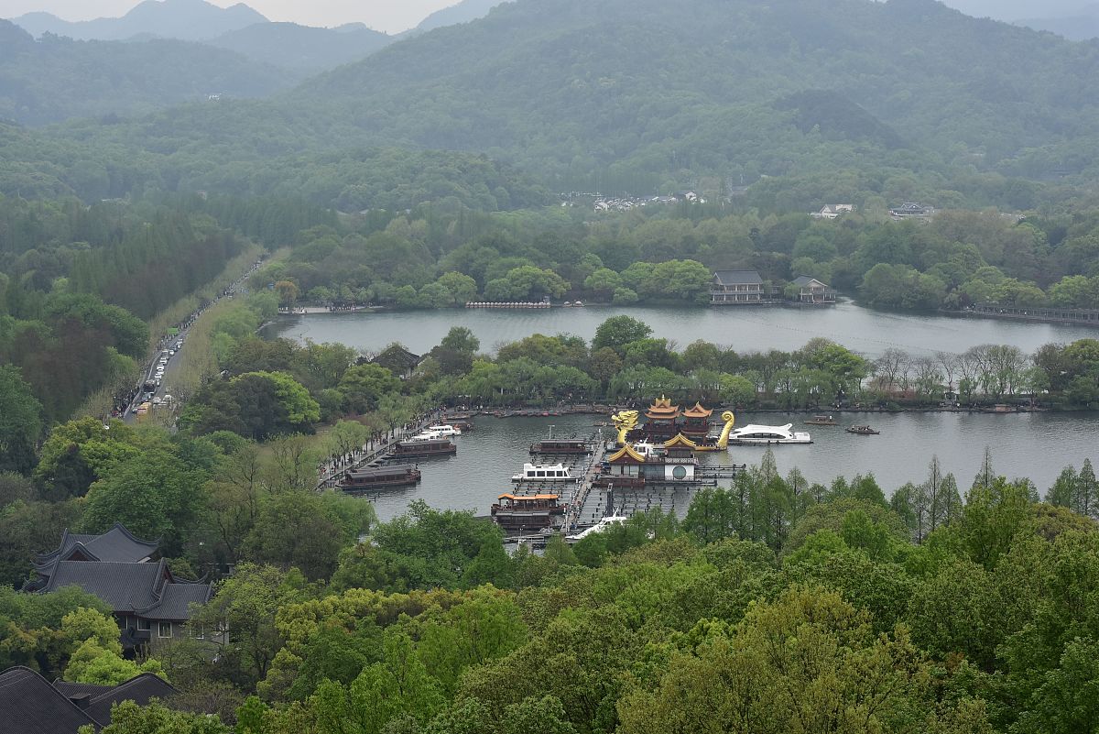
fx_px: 2290
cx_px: 550
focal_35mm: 75
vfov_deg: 18.2
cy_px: 367
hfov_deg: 27.0
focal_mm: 50
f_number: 10
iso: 360
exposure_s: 1/250
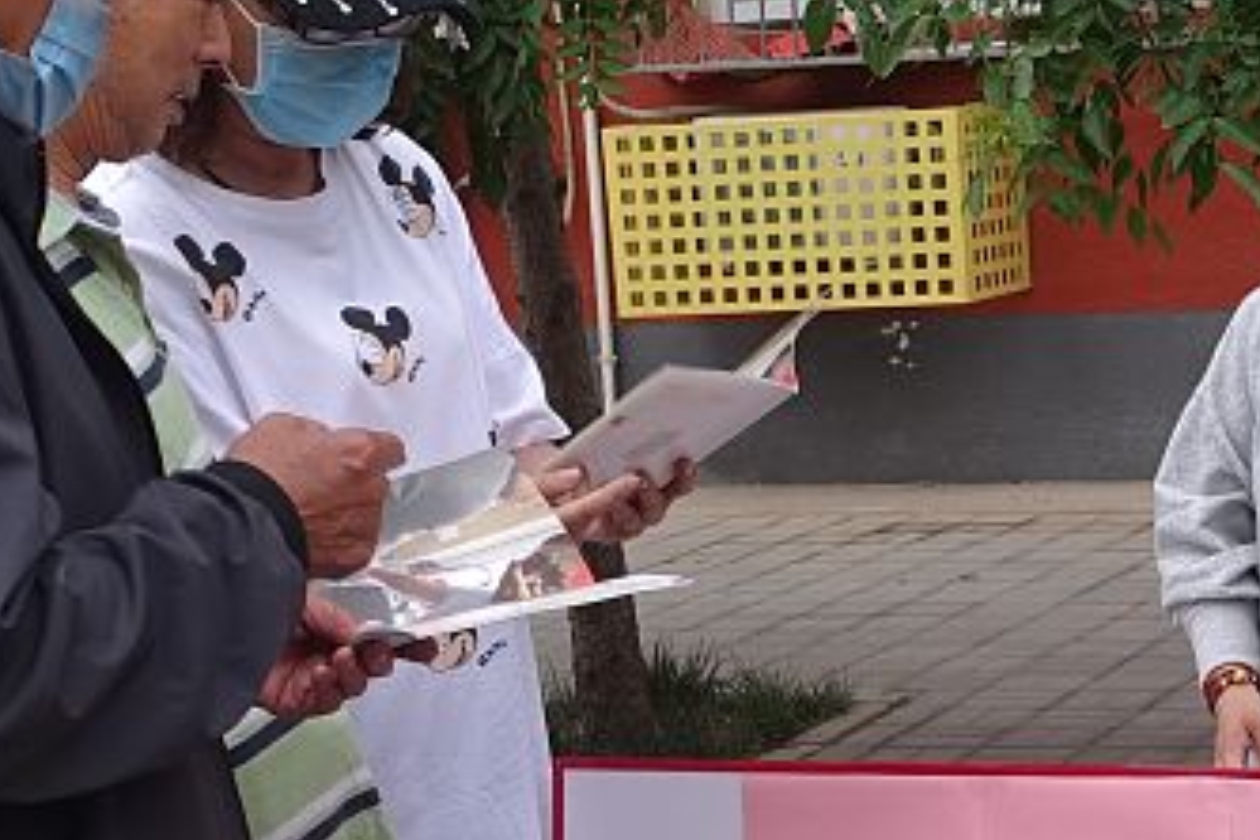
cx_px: 1033
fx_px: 3150
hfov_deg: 22.3
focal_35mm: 90
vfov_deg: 14.9
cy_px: 844
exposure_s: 1/80
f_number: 3.2
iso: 100
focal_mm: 9.33
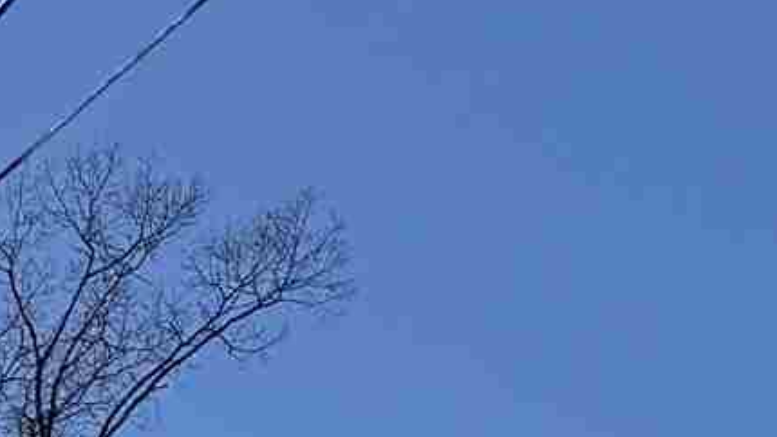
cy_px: 1920
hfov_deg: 9.2
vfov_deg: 5.4
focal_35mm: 187
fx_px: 3853
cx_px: -1540
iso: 80
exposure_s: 1/5714
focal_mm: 6.76
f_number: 1.78
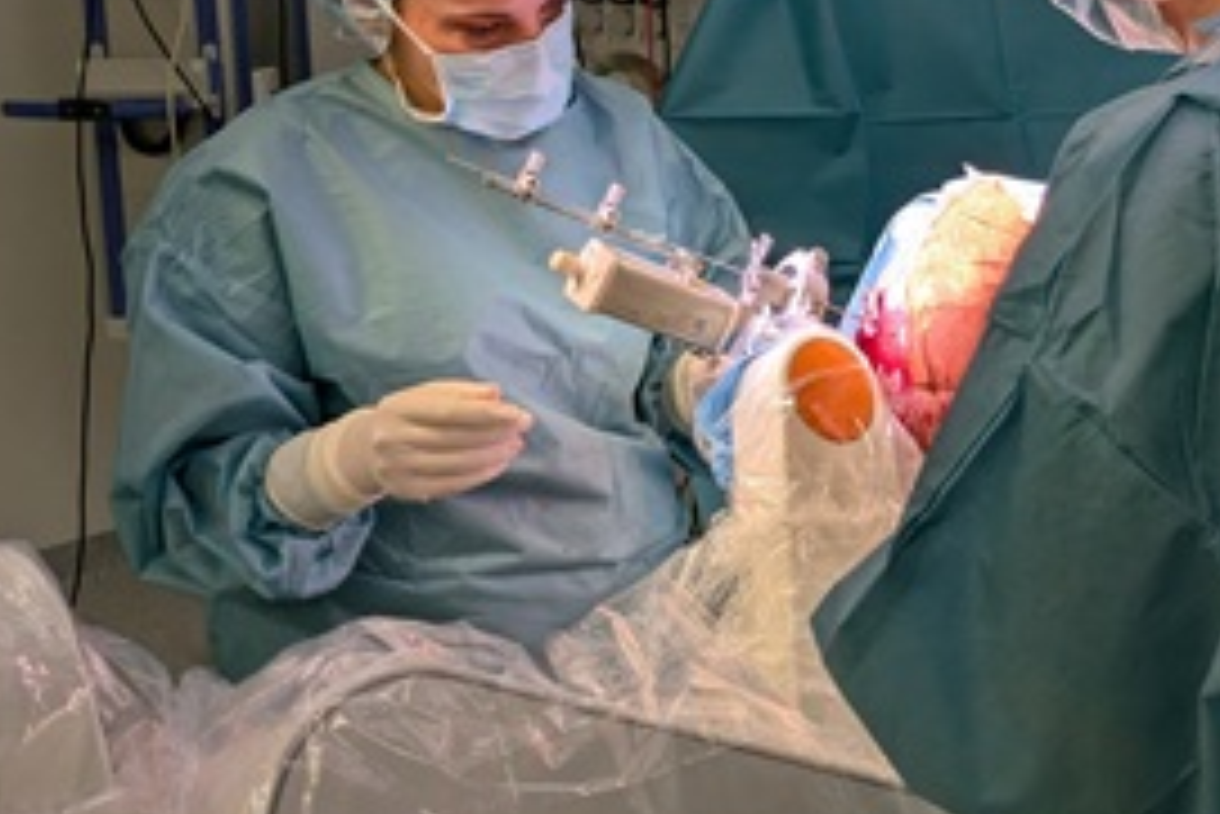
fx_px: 1627
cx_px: 896
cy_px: 142
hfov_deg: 40.1
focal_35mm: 48
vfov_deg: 27.4
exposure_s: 1/265
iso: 86
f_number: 1.89
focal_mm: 5.43
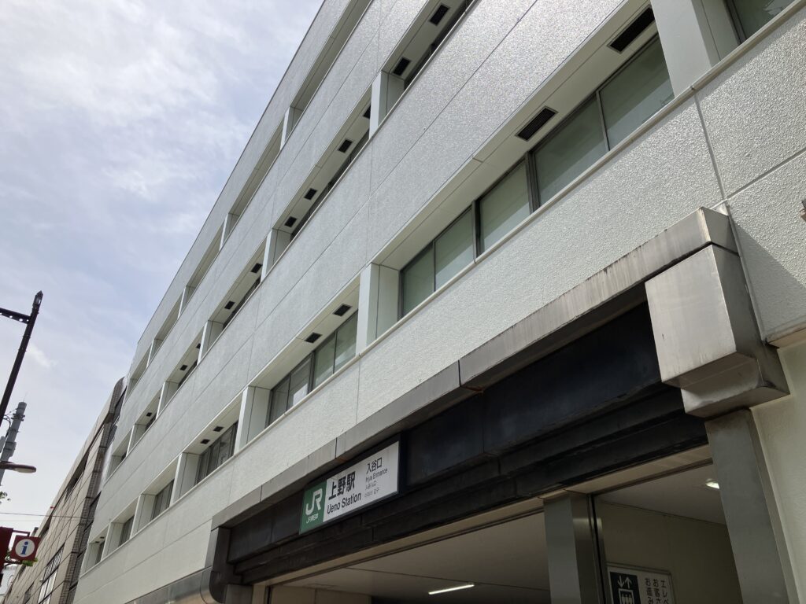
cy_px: 302
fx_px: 652
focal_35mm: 28
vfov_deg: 49.7
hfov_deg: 63.4
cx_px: 403
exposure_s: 1/3472
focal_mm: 3.99
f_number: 1.8
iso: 32
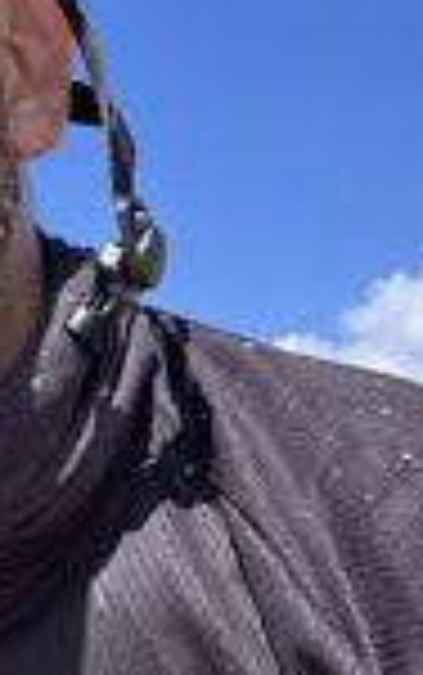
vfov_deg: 22.3
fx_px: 1712
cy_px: 292
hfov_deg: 13.7
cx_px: -68
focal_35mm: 93
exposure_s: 1/659
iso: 25
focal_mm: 2.69
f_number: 1.9
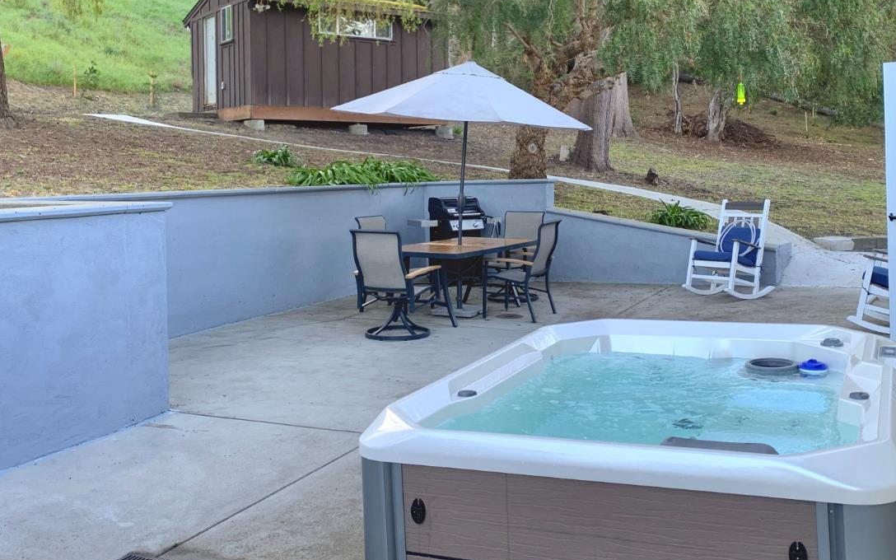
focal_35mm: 38
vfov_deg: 33.3
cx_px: 499
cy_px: 191
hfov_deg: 51.4
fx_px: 928
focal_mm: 4.25
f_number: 1.8
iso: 40
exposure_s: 1/122
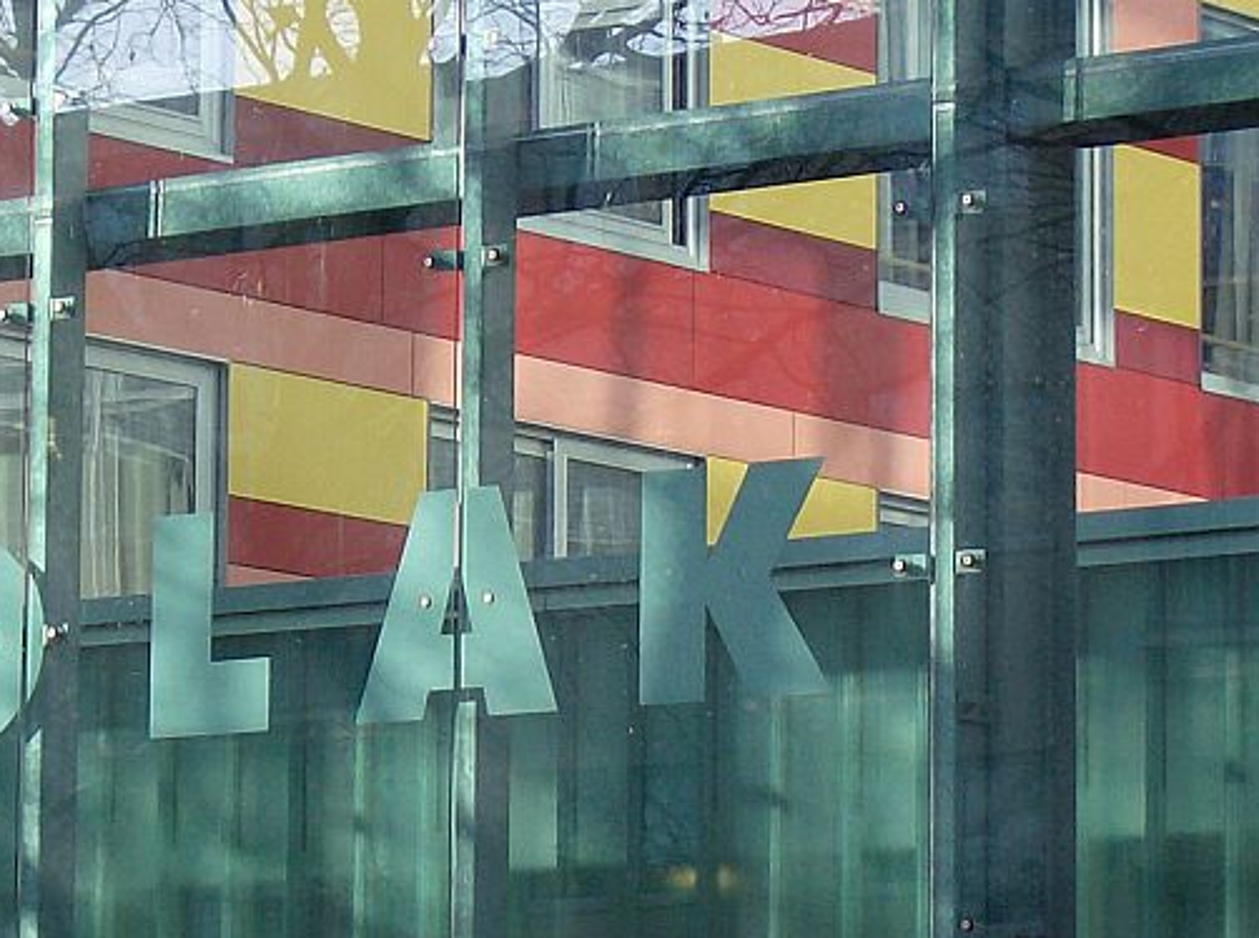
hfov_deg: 9.7
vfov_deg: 7.3
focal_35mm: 204
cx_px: 346
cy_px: 495
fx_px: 7402
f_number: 4.6
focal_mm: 16.6
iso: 100
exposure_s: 1/158
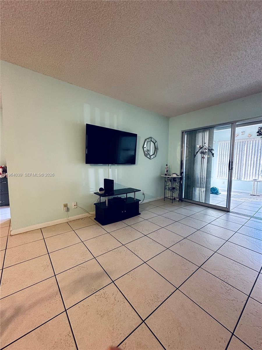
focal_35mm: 14
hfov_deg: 85.7
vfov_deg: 102.1
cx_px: 131
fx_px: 141
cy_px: 175
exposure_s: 1/60
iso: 400
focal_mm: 2.22
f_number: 2.2
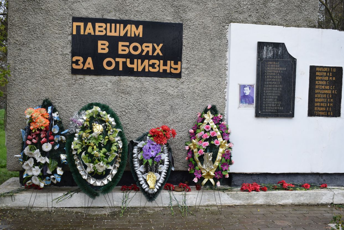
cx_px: 173
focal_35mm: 39
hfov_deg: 50.1
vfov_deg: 34.6
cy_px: 117
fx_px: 368
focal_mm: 25
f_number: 6.3
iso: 400
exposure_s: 1/160
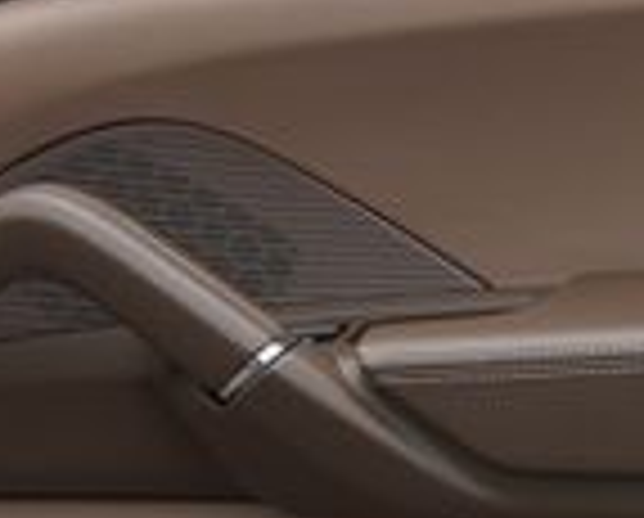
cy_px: 38
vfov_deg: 7.7
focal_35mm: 201
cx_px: 549
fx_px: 3839
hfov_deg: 9.6
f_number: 4.5
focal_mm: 30
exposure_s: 1/80
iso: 100
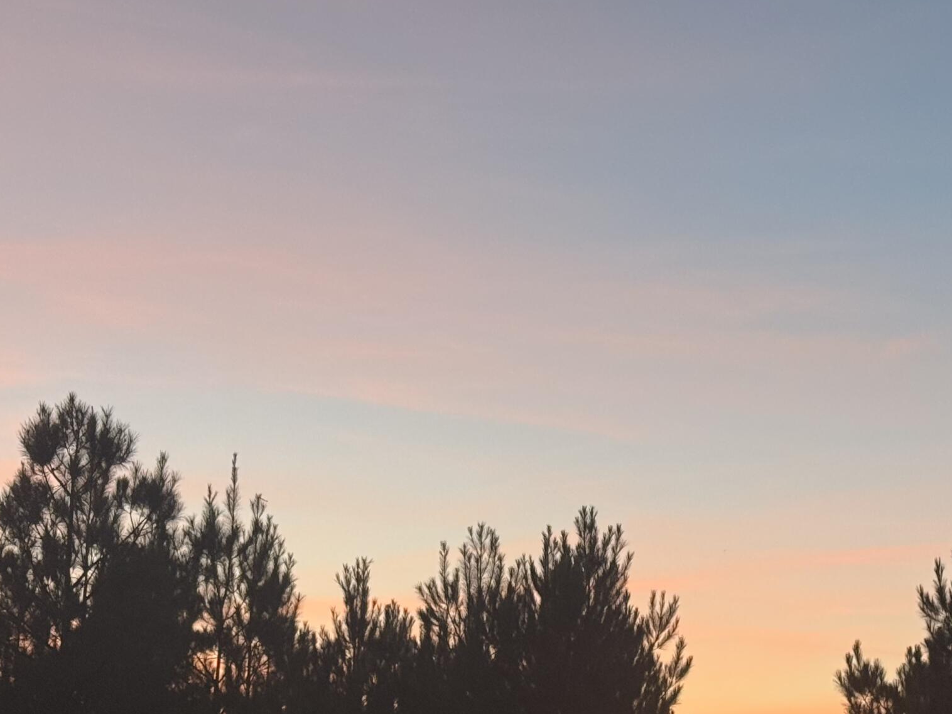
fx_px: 2613
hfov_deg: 20.6
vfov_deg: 15.3
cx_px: 526
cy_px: 699
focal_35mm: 95
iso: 125
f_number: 1.78
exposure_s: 1/60
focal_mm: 6.76
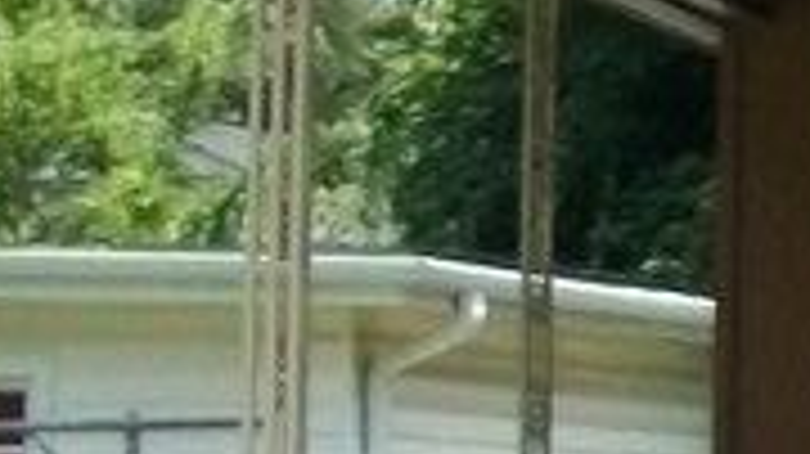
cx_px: 2313
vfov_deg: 4.9
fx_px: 5323
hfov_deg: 7.7
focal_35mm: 248
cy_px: 211
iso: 80
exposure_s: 1/500
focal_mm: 5.7
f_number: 2.9
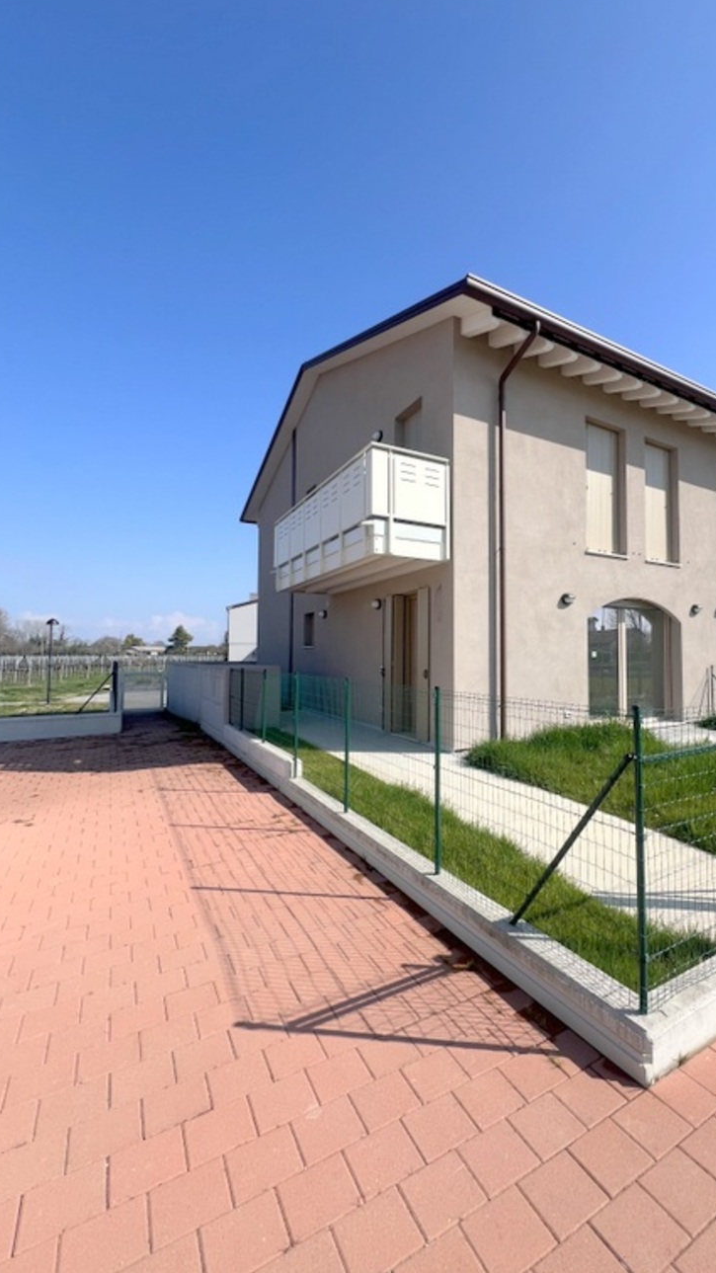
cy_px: 628
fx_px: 506
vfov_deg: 103.0
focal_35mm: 15
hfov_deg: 68.0
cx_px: 494
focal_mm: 1.57
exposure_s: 1/1980
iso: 32
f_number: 1.8
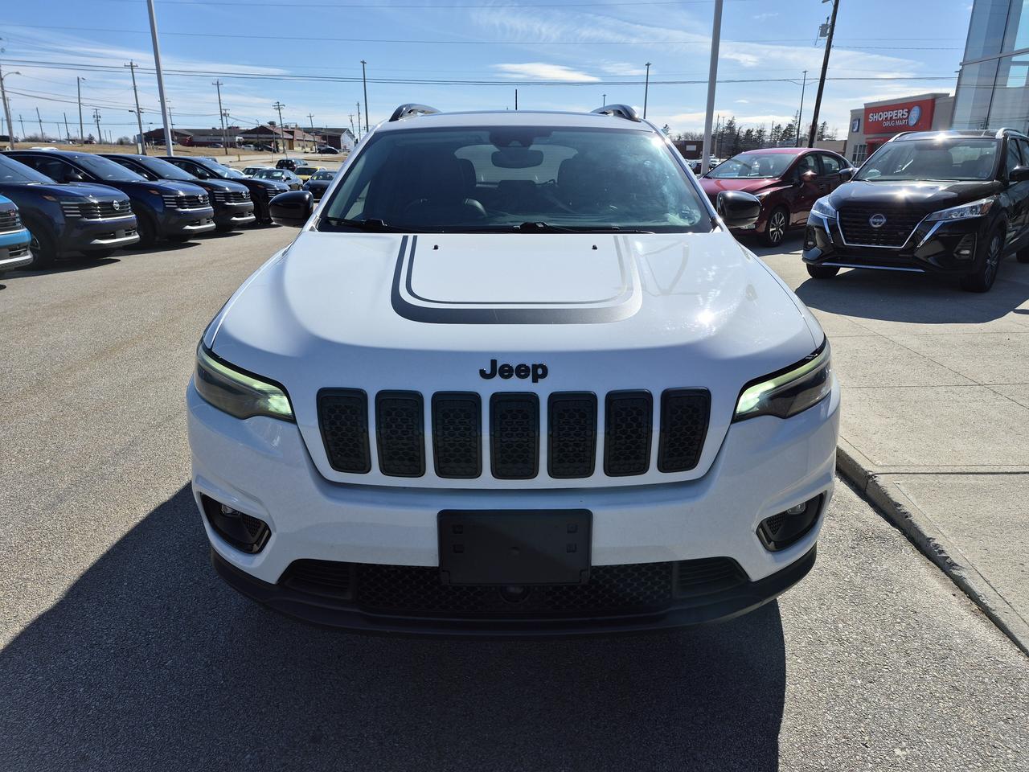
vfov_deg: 58.9
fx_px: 684
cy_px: 386
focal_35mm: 23
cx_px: 514
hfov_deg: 73.9
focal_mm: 5.4
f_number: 1.8
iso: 25
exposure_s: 1/2592
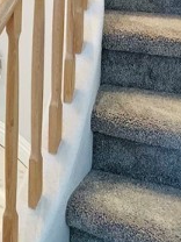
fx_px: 669
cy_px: -134
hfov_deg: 13.7
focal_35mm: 96
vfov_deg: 18.0
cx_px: -145
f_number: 1.6
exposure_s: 1/120
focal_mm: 5.1
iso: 125
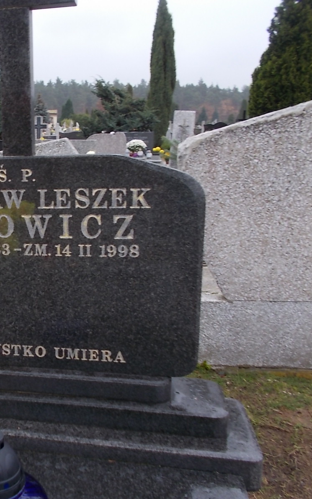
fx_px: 503
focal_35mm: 37
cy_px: 249
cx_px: 6
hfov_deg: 32.0
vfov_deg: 52.7
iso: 80
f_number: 3.2
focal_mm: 4.6
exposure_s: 1/50
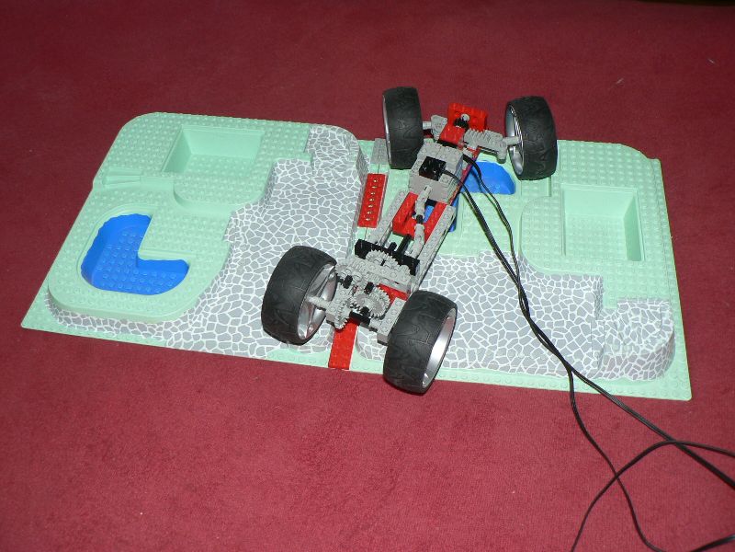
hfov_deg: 51.4
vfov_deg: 39.7
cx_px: 368
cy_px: 276
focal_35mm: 36
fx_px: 764
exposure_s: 1/60
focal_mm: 6
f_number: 2.8
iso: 100
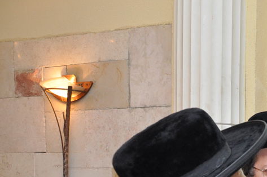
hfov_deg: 21.7
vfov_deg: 15.8
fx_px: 593
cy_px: 255
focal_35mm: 80
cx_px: 386
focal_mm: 18
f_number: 5.6
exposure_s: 1/100
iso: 640
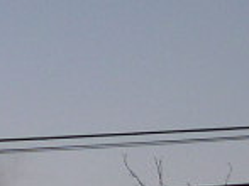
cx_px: -315
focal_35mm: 265
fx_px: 1905
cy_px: 54
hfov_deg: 7.1
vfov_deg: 5.6
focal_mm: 8
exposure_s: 1/423
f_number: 2.8
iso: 100
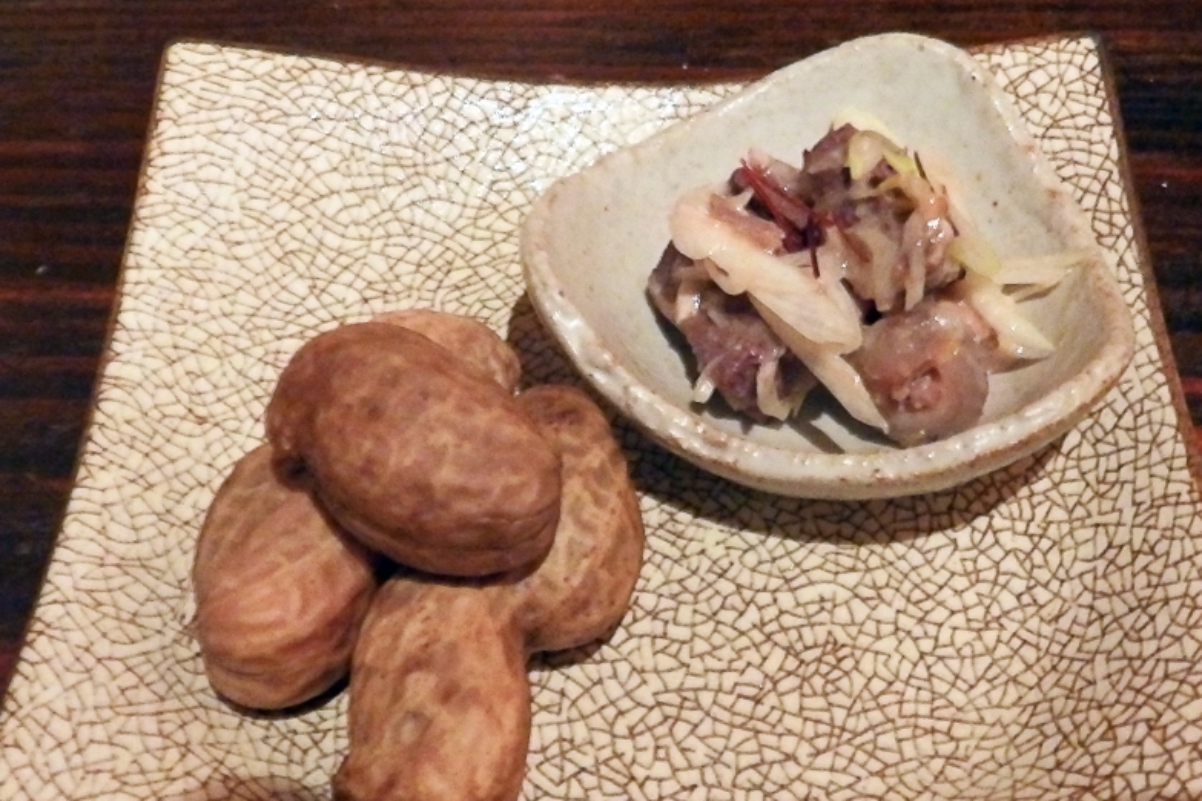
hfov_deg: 55.8
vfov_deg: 38.9
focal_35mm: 34
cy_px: 407
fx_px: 1135
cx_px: 613
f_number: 3.7
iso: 800
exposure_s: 1/6
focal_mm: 5.7
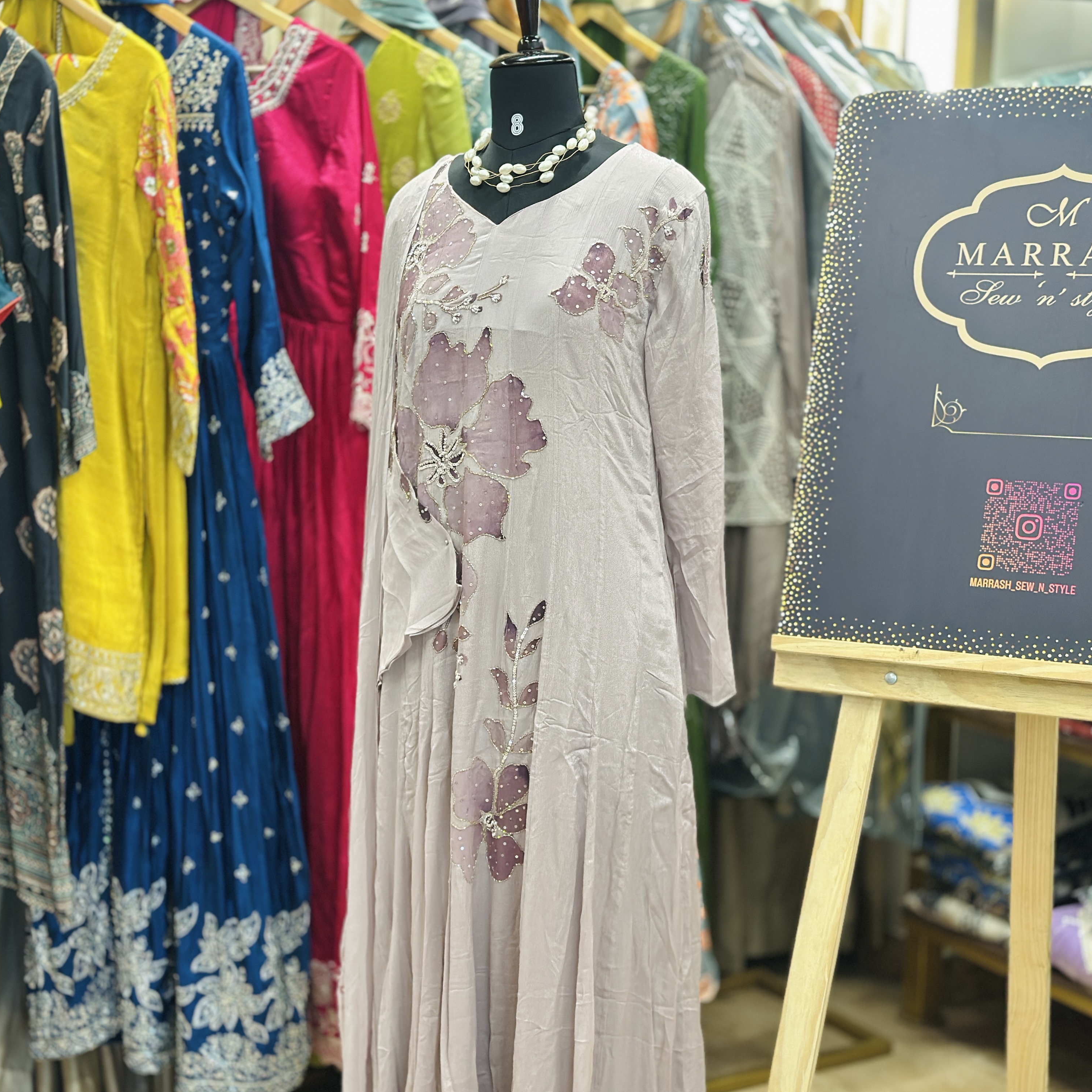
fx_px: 2034
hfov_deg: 30.0
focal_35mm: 57
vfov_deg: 30.0
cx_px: 546
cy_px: 622
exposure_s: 1/50
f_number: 1.78
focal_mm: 6.86
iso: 250
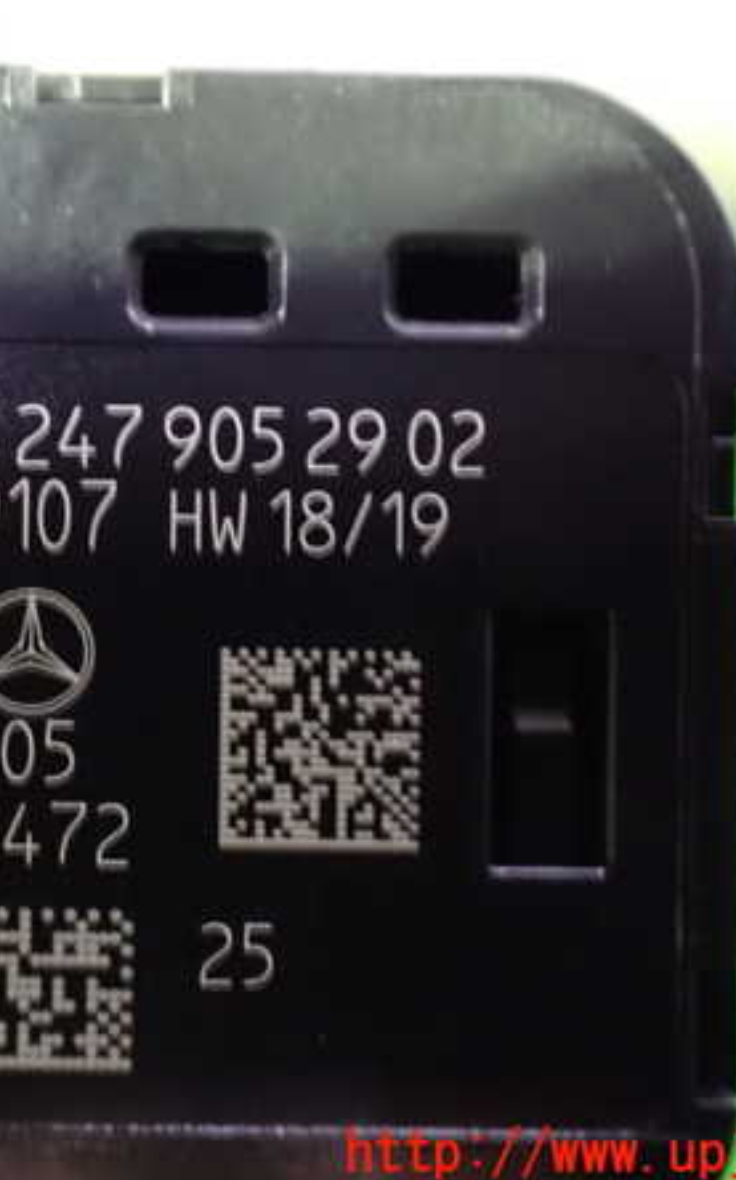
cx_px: 149
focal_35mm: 43
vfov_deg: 46.2
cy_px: 590
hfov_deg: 29.2
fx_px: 1382
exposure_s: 1/15
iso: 1600
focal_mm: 5.4
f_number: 2.3
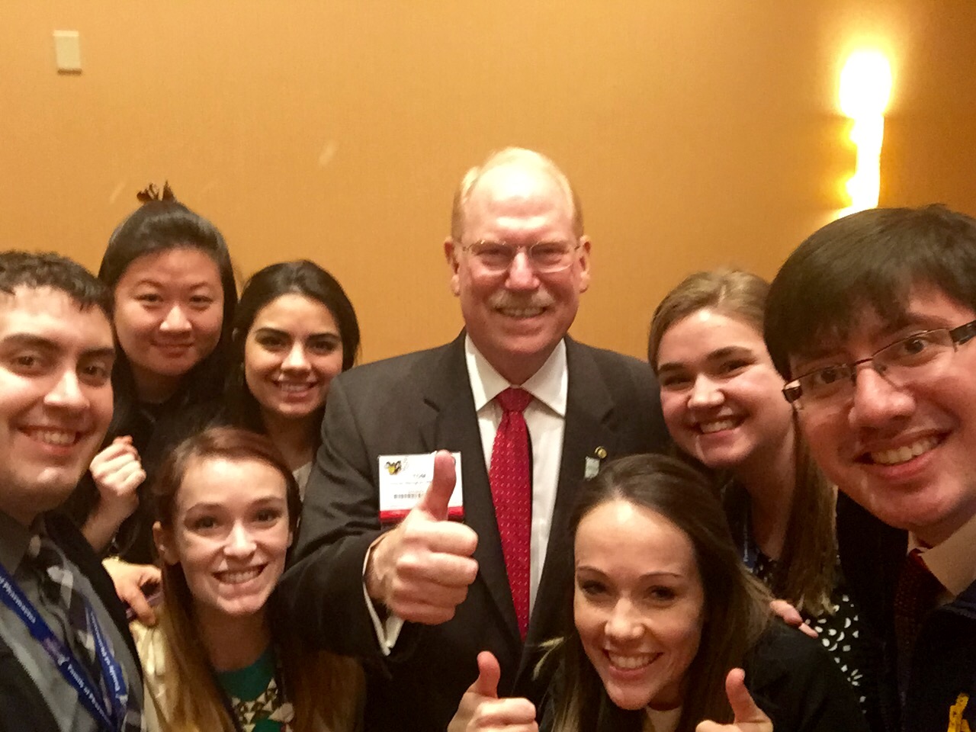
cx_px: 488
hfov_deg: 58.4
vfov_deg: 45.4
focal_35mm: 31
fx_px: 874
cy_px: 366
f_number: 2.2
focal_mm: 2.65
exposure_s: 1/20
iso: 320
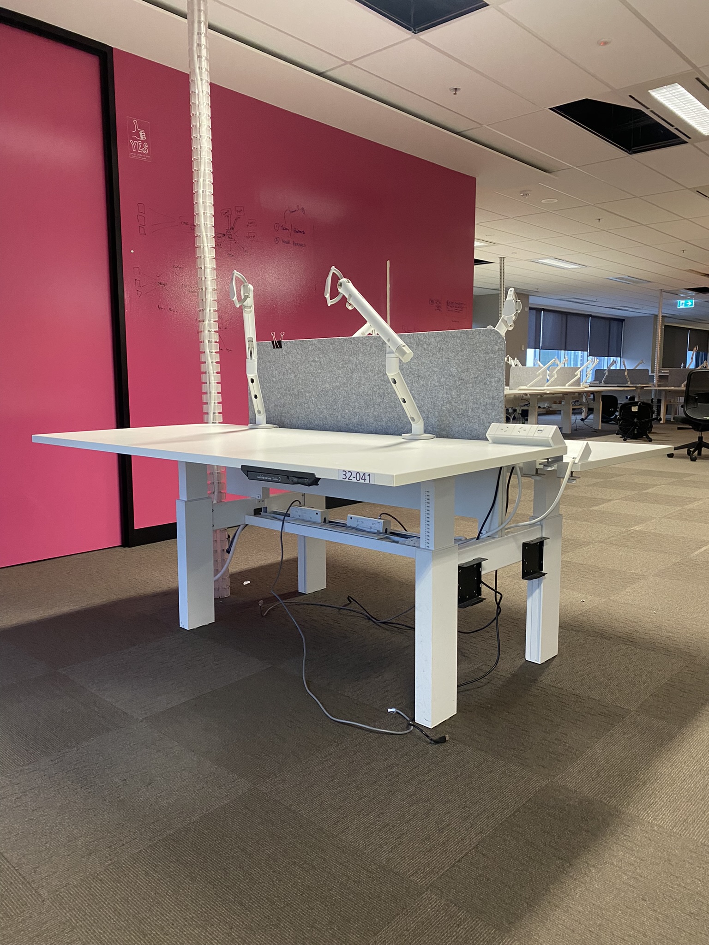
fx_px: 710
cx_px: 354
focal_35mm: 26
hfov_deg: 53.1
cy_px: 472
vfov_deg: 67.3
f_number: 1.8
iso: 320
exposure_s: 1/50
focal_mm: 4.25
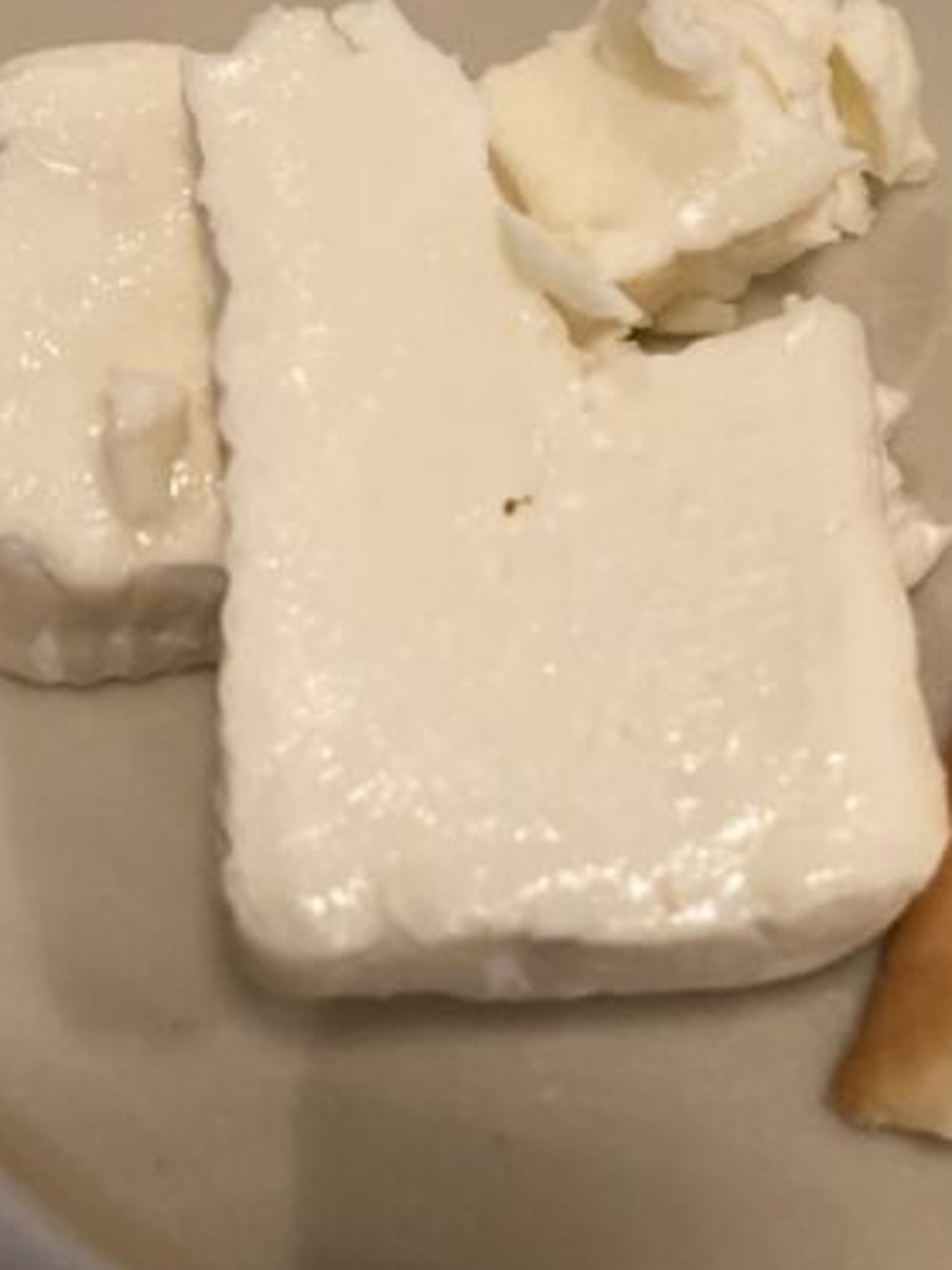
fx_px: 2824
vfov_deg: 24.6
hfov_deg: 17.8
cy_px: 113
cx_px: 1269
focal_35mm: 77
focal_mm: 3.99
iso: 250
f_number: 1.8
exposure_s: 1/50
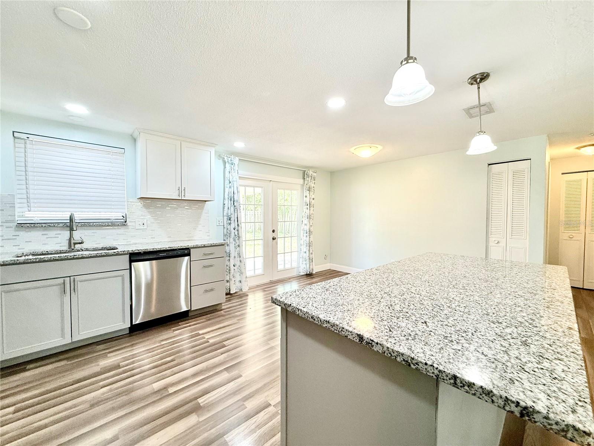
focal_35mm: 14
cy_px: 223
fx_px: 240
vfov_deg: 85.7
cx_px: 297
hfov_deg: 102.1
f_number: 2.2
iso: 125
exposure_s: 1/120
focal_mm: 2.22
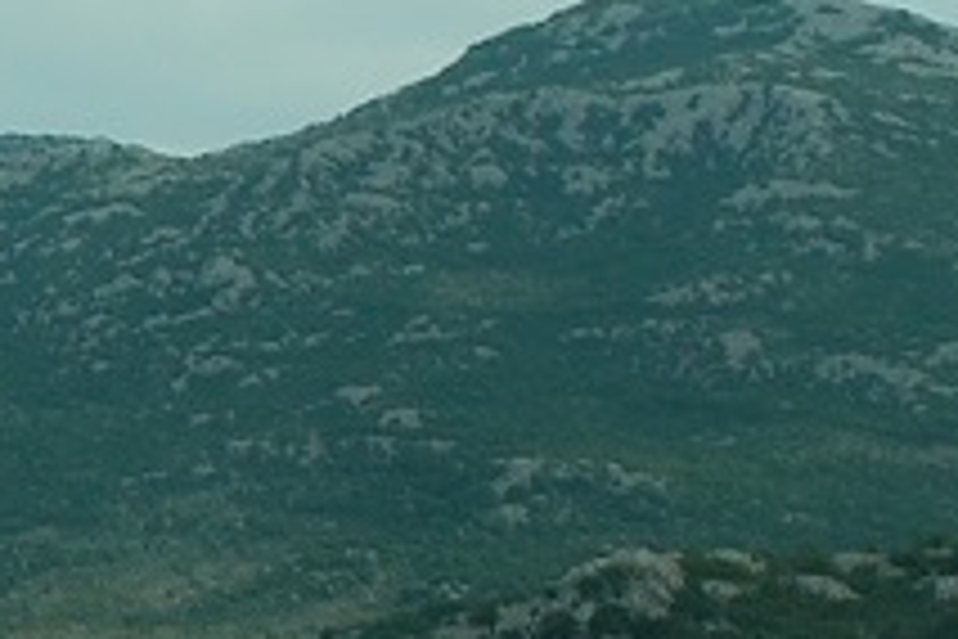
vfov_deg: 5.4
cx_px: -774
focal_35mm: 254
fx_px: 6759
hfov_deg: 7.8
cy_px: 122
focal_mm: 24
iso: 200
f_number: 7.1
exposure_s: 1/200
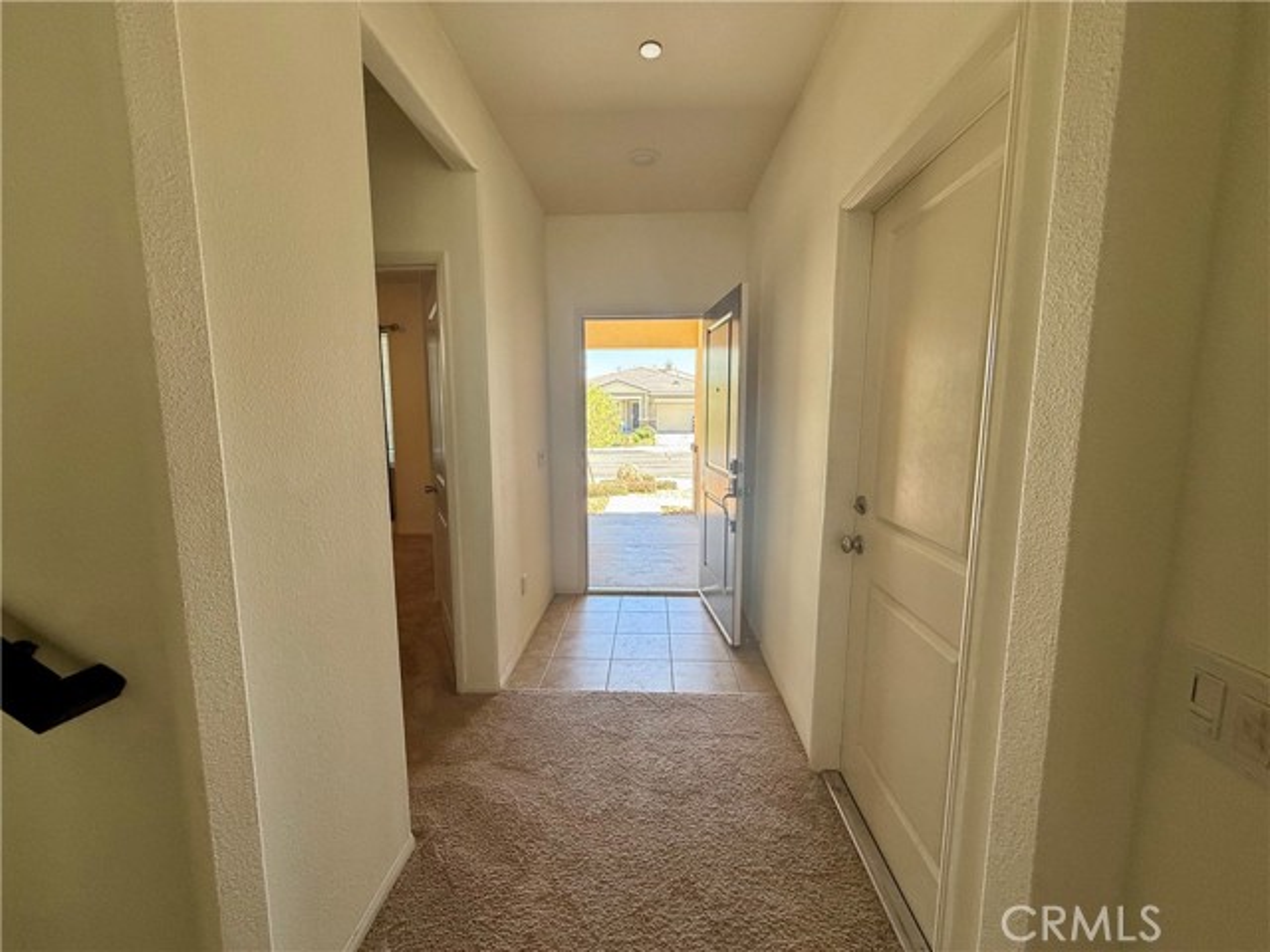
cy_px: 476
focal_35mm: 14
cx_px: 635
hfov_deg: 102.1
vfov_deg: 85.7
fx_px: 514
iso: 64
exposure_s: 1/124
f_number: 2.2
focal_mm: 2.22
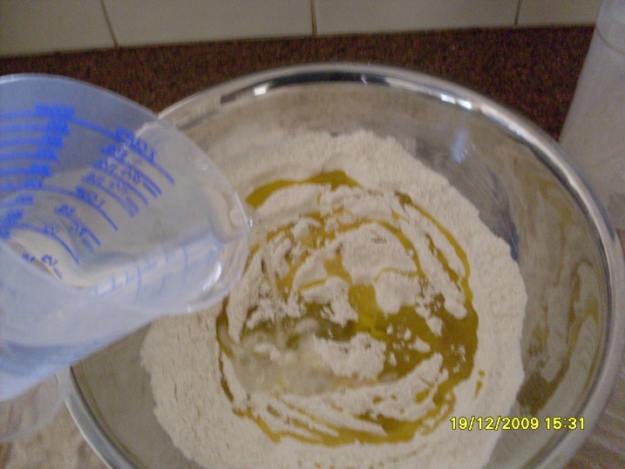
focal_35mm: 38
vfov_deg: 37.7
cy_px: 234
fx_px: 686
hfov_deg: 49.0
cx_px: 312
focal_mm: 6.3
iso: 200
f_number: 2.8
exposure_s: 1/20
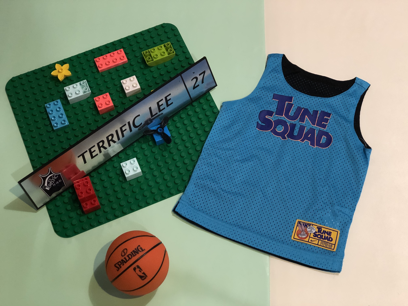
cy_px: 153
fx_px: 672
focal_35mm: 57
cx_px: 204
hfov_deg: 33.8
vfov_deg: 25.7
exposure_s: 1/30
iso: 250
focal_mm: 6.6
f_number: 2.8
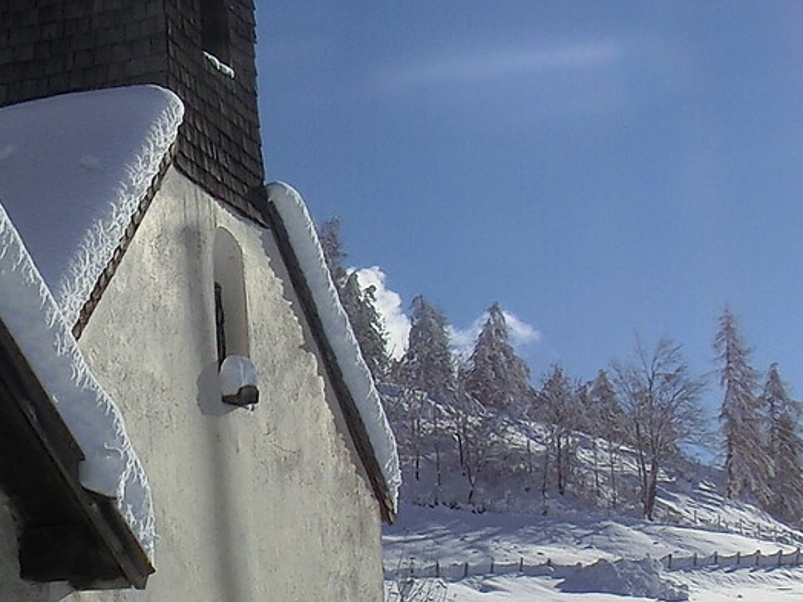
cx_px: 101
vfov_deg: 16.8
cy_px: 383
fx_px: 2041
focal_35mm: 88
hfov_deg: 21.8
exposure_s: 1/640
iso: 100
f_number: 7.9
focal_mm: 4.24
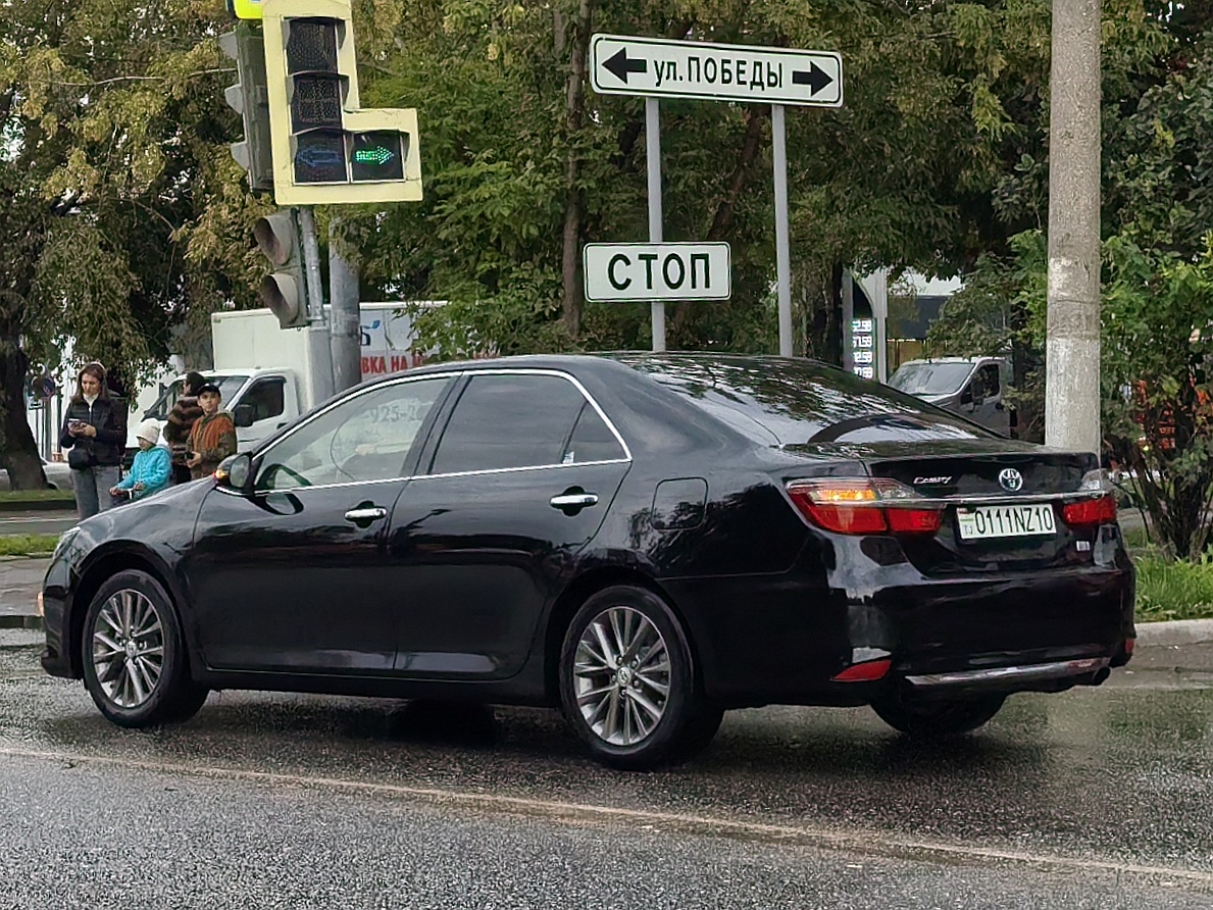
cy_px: 455
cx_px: 606
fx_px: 946
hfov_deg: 65.3
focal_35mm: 27
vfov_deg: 51.4
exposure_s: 1/943
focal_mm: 5.52
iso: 80
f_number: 1.9
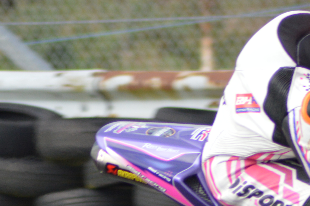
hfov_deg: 2.1
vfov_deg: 1.4
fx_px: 8389
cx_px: 399
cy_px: 134
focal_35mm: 975
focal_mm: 180
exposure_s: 1/1000
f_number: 4.8
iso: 400
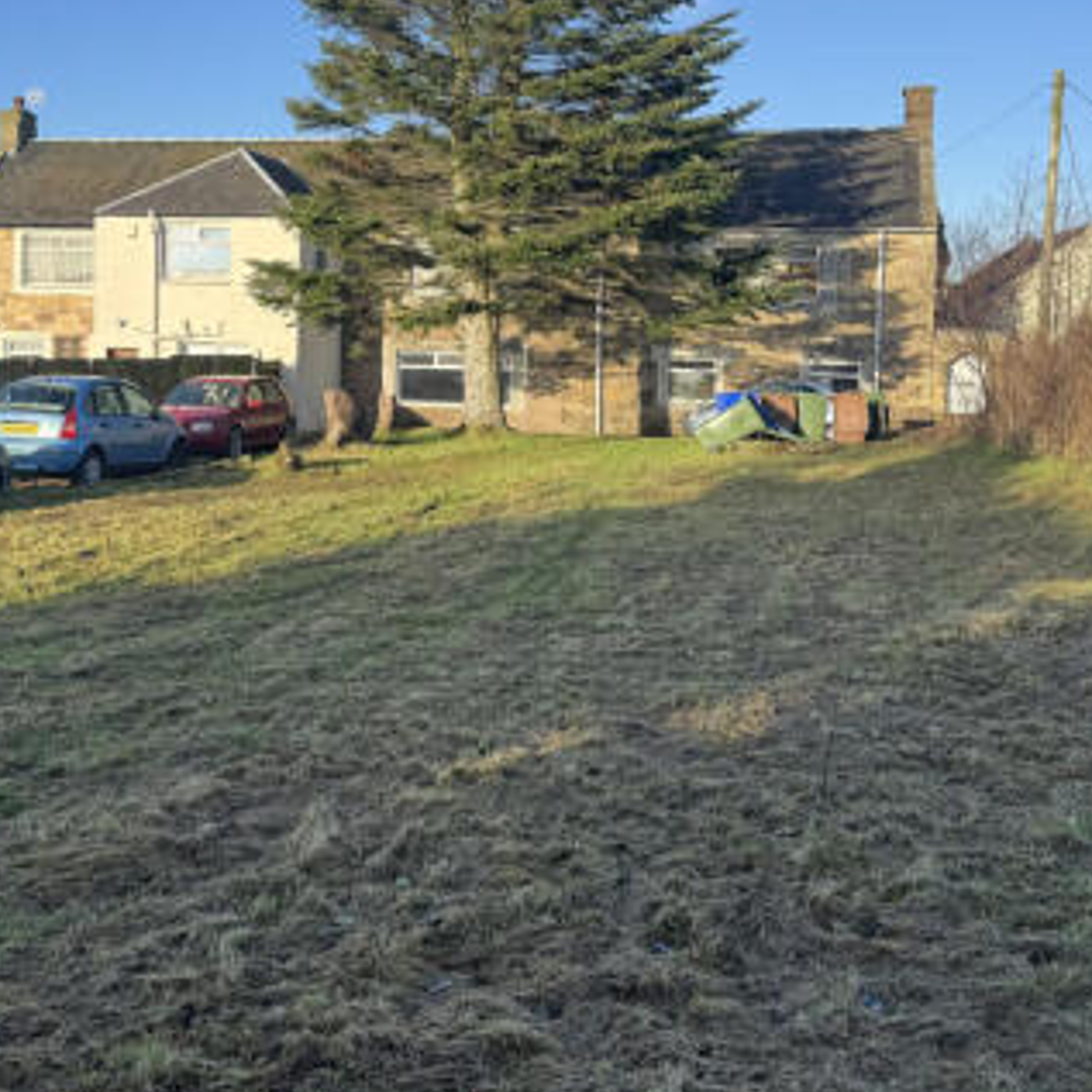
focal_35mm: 39
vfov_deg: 42.2
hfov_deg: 42.6
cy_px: 353
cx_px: 436
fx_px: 1392
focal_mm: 6.76
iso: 80
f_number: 1.78
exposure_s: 1/1026
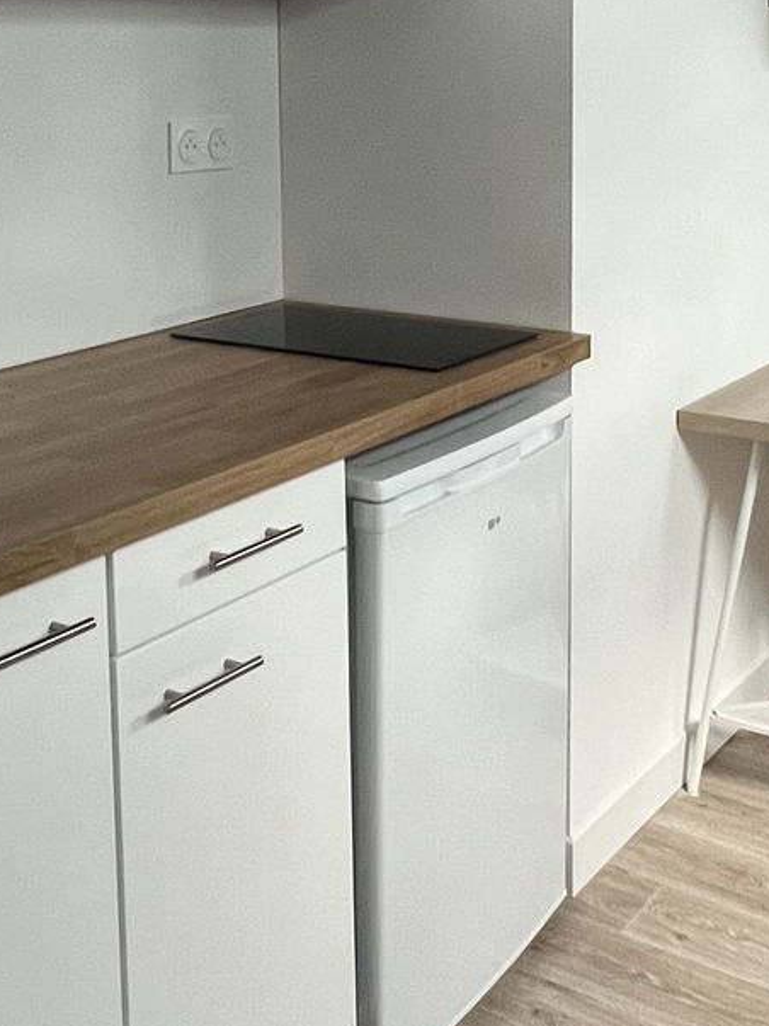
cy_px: 198
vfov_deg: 39.5
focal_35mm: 46
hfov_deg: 31.5
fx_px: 1363
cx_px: 383
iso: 250
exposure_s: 1/100
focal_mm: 1.57
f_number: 1.8
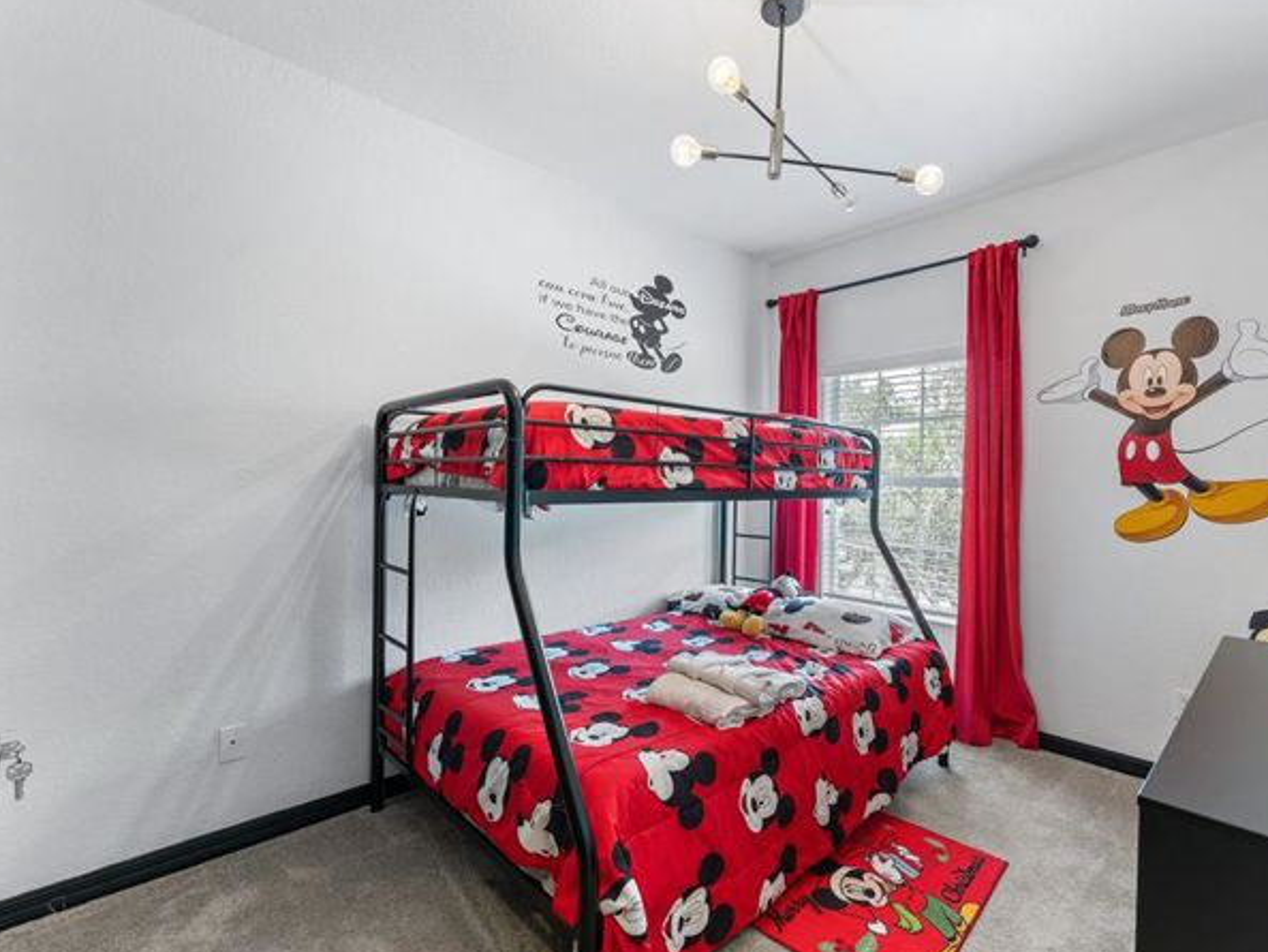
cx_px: 720
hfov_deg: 93.9
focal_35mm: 16
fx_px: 586
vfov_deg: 78.1
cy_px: 476
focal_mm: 14
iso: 320
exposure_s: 1/4
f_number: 6.3
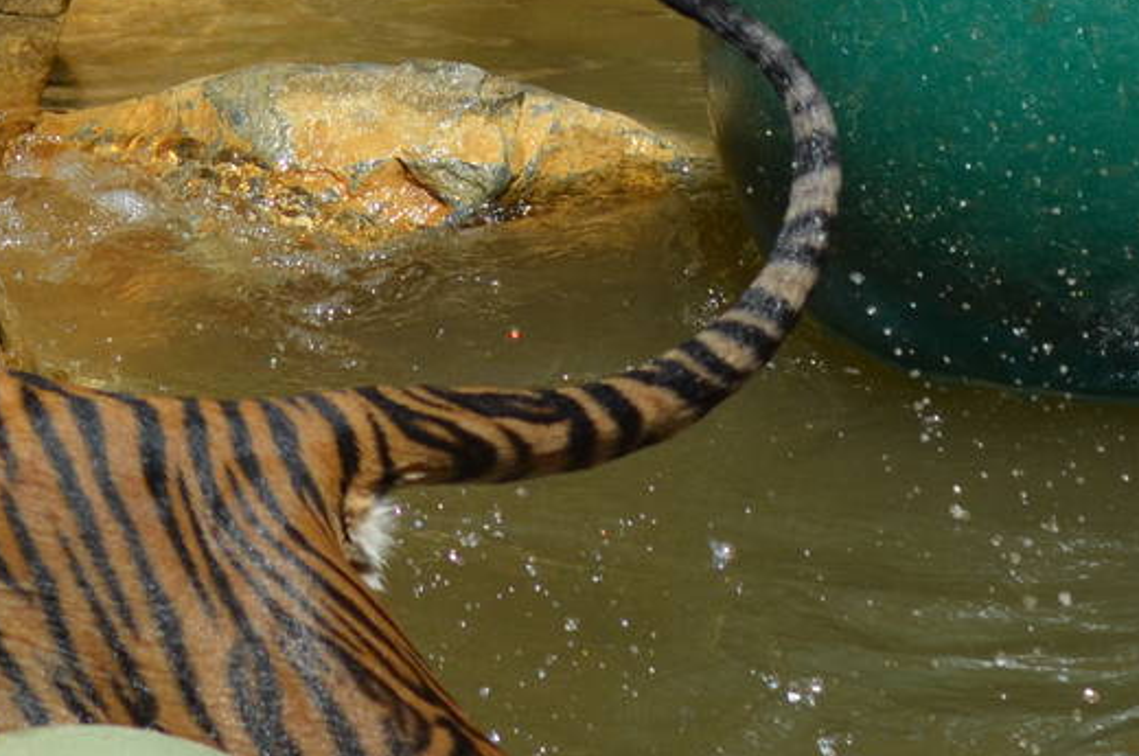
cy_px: 79
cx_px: 42
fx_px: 18213
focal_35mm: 577
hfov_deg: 3.6
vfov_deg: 2.4
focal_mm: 125
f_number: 7.1
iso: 400
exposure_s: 1/1600
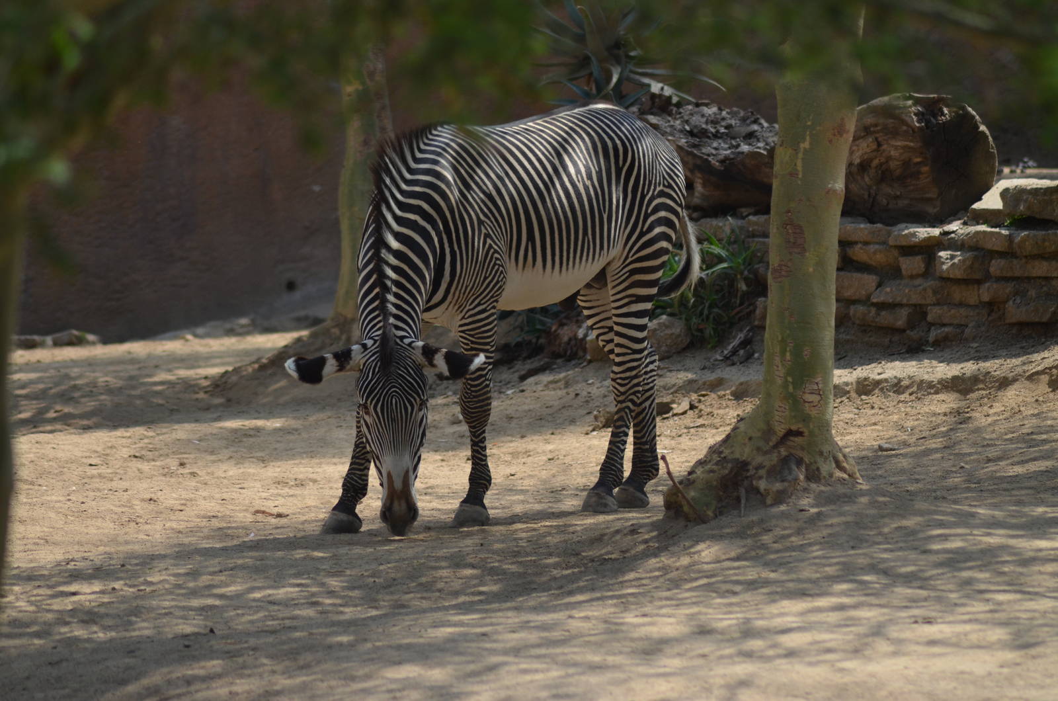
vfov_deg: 4.6
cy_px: 350
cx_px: 529
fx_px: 8799
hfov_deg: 6.9
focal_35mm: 300
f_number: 5
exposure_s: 1/1600
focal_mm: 200
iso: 400
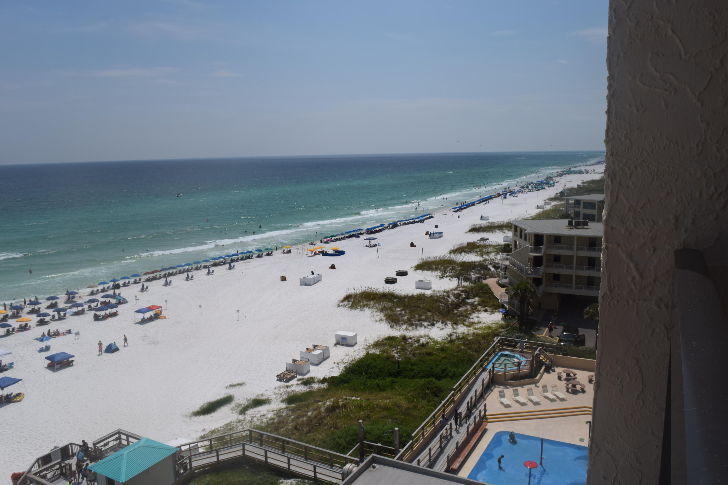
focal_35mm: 27
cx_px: 364
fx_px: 546
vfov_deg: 47.9
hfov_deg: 67.4
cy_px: 242
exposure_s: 1/640
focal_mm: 18
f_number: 13
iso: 200
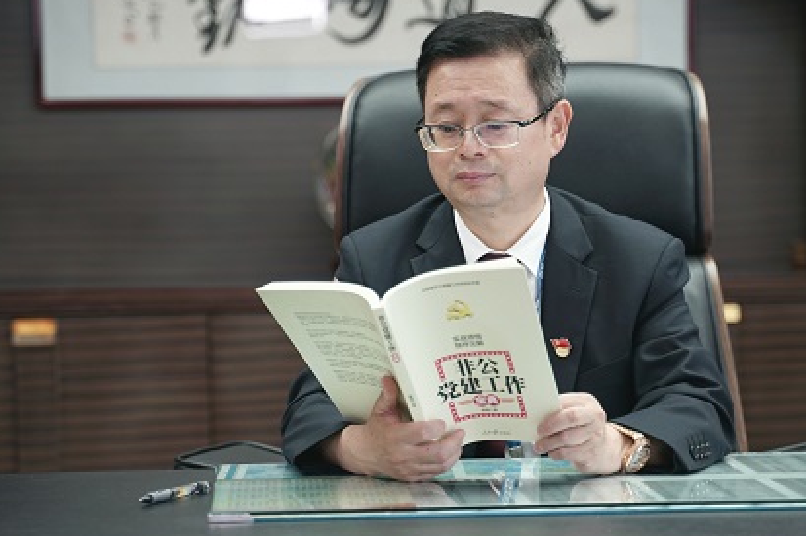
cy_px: 300
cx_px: 416
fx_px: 2439
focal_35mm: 109
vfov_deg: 12.6
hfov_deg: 18.8
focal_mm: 75
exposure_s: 1/40
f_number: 2.8
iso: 125
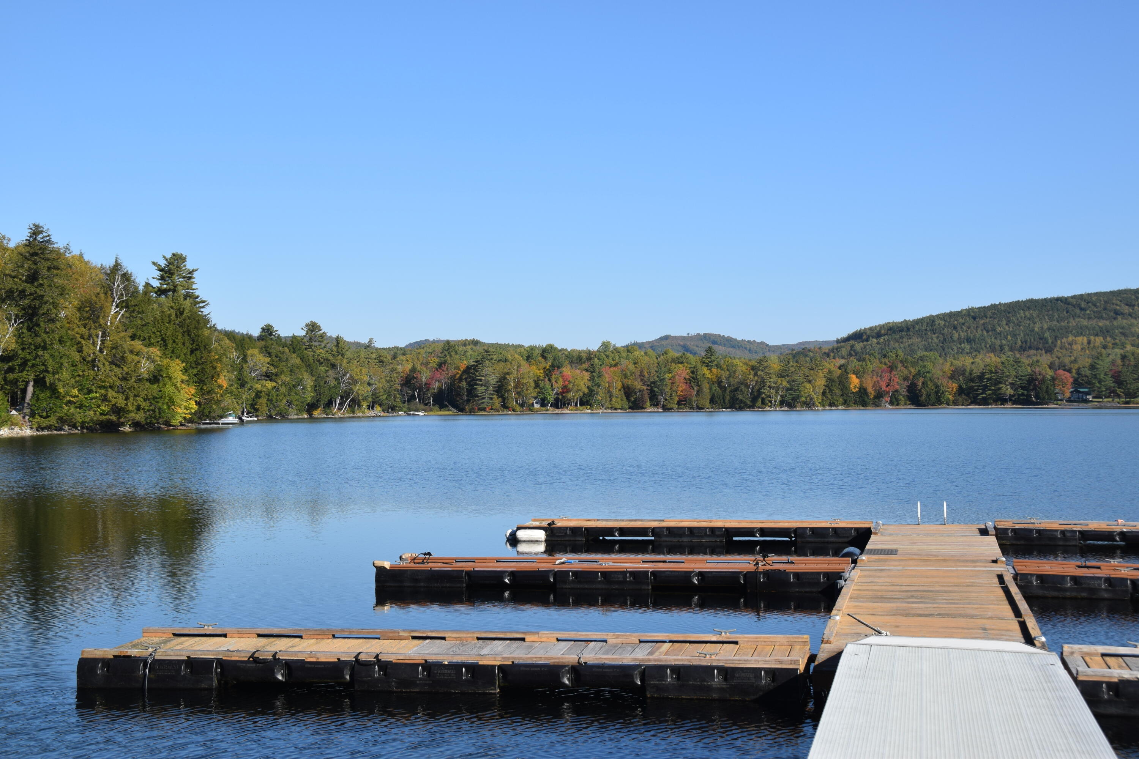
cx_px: 570
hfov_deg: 37.9
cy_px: 380
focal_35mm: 52
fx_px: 1661
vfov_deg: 25.8
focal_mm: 35
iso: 200
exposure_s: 1/400
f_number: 10
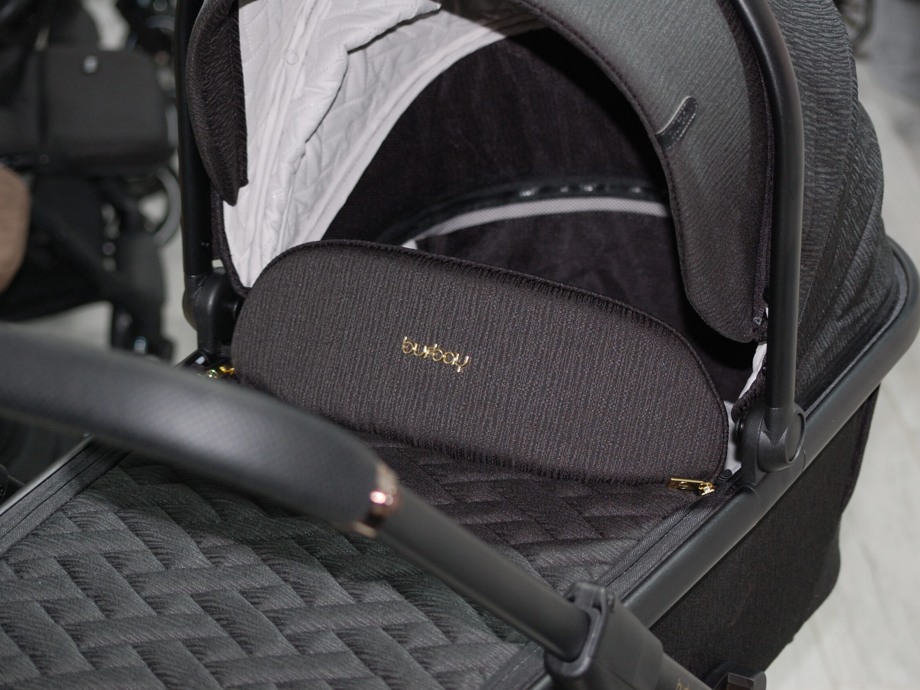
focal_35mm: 90
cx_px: 450
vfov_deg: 16.5
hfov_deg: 21.9
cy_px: 345
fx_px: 2380
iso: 400
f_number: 4
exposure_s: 1/60
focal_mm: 55
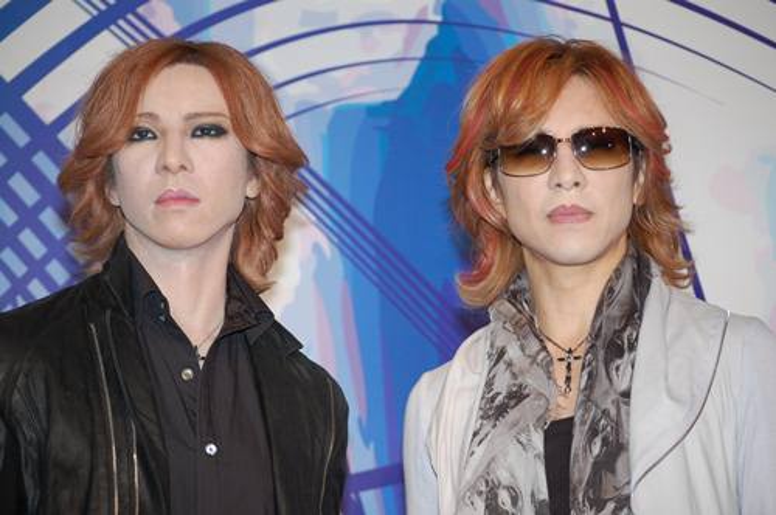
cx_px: 388
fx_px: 2745
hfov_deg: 16.1
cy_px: 258
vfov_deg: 10.7
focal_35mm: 128
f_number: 5.6
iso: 800
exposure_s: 1/60
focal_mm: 85
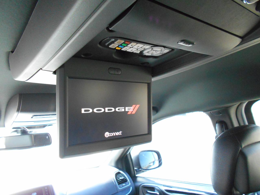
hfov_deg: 67.3
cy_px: 98
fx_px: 195
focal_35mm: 26
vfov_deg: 53.1
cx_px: 130
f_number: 3.2
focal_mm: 4.6
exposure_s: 1/100
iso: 800
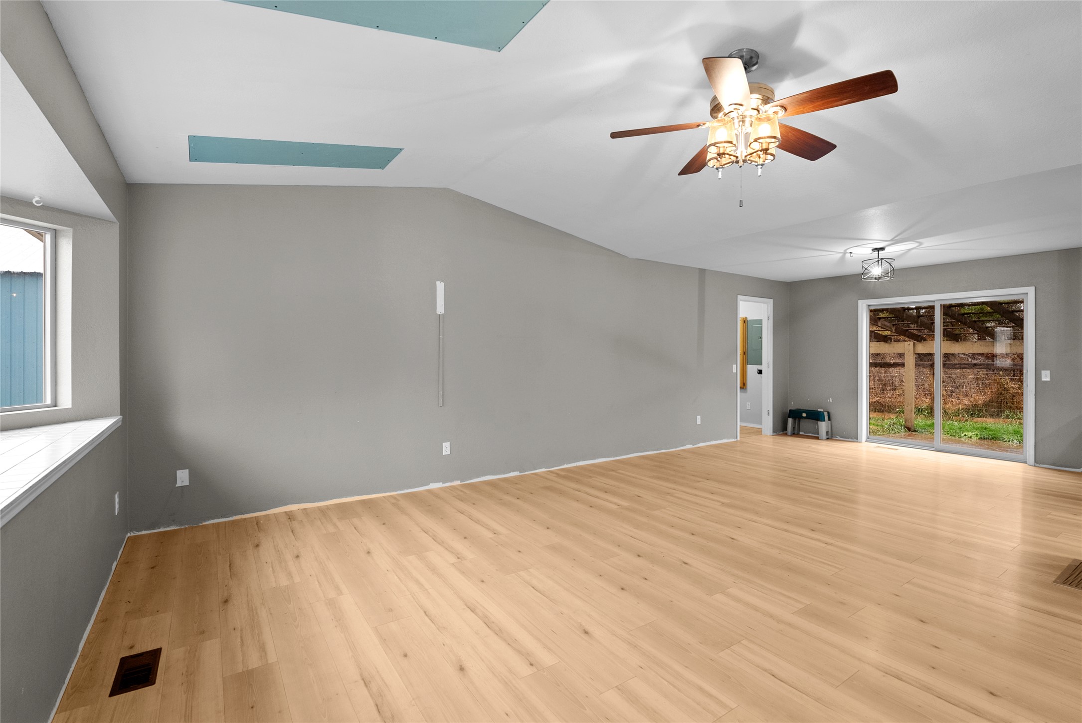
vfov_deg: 72.1
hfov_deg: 95.0
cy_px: 362
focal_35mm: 16
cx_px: 541
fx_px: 496
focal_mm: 16.5
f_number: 5.6
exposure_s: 1/15
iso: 1600
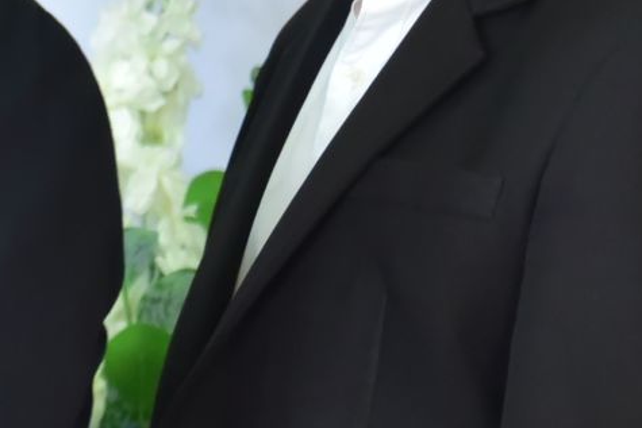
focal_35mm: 711
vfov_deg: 1.9
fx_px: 12683
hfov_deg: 2.9
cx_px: -1003
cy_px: 195
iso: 1600
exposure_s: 1/80
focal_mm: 135
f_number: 5.6
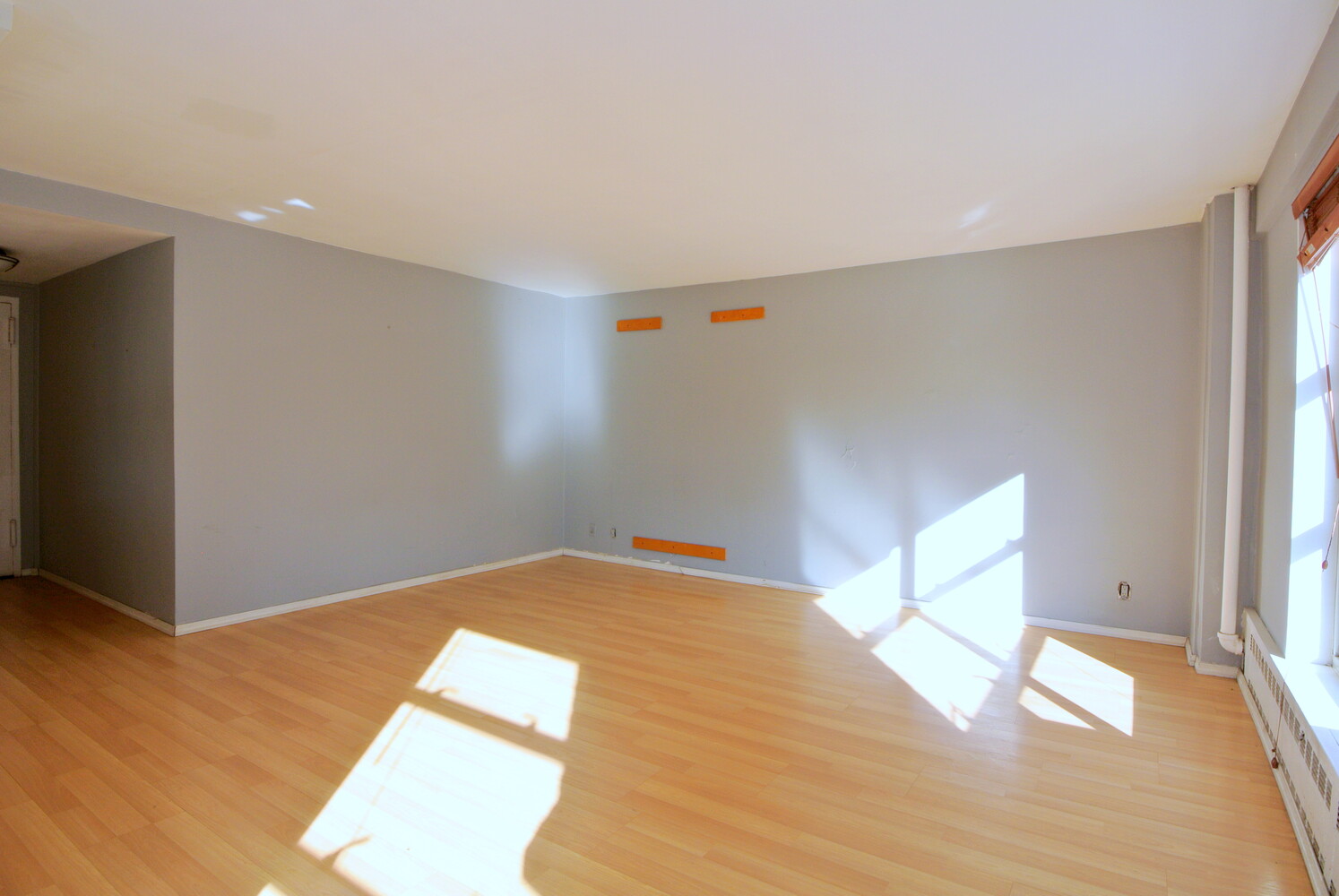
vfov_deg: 67.5
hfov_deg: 89.9
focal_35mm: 18
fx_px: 670
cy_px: 448
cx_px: 670
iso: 100
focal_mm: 6.7
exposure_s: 1/60
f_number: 8
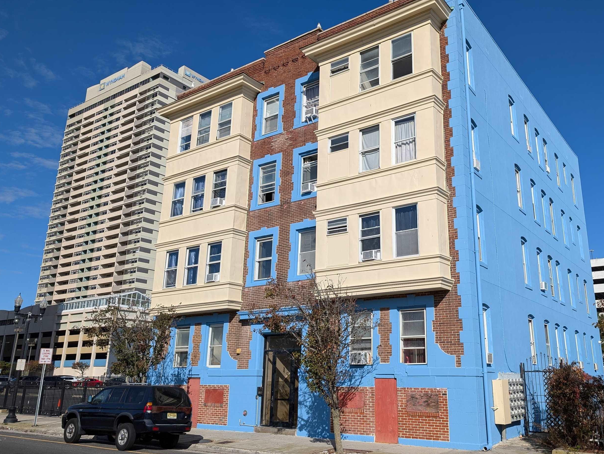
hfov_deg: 59.7
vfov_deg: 46.9
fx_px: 524
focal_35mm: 30
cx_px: 336
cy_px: 220
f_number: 1.68
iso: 21
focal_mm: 6.9
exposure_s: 1/2088
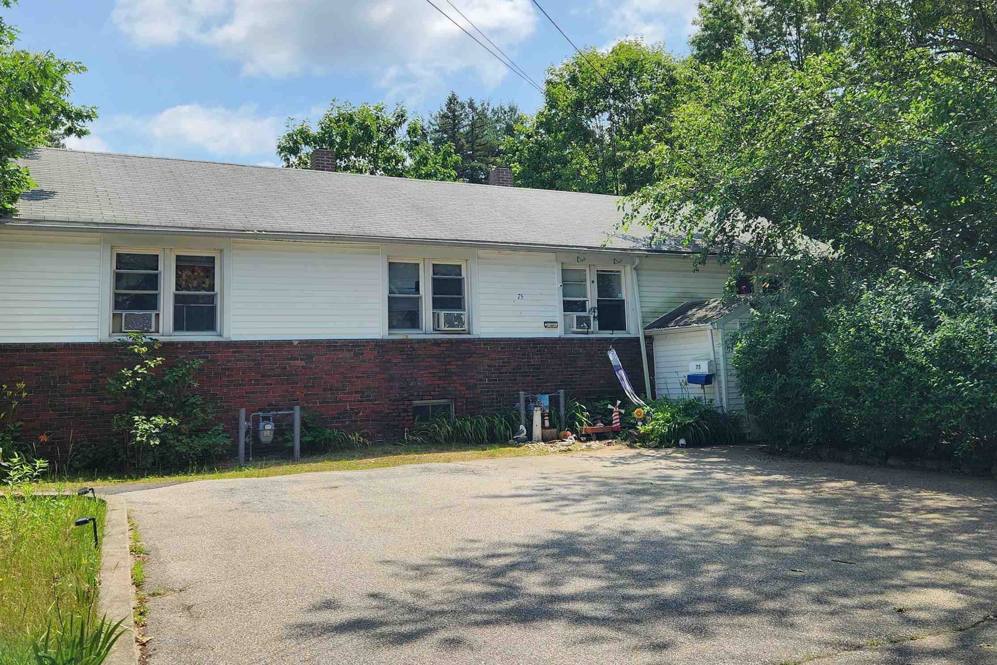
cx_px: 497
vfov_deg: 39.8
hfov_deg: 57.2
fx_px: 914
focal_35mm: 33
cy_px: 271
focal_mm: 5.4
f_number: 1.8
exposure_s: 1/2082
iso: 20
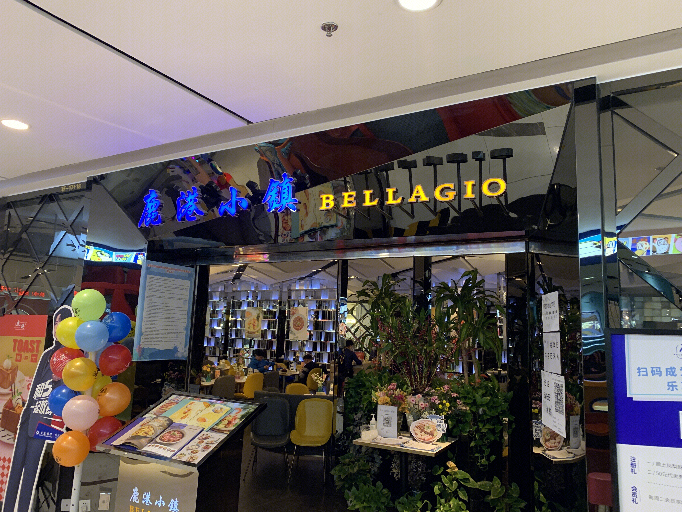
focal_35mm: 26
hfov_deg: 67.3
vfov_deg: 53.1
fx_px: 512
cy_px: 256
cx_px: 341
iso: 200
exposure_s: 1/50
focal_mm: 4.25
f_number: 1.8
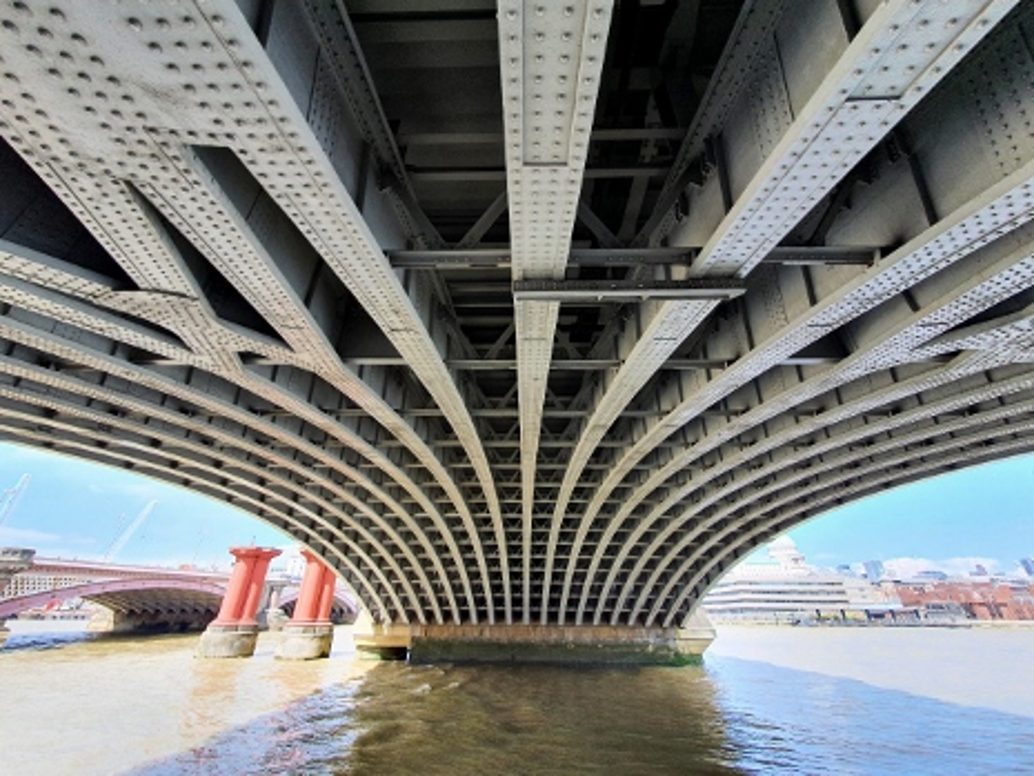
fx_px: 388
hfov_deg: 106.2
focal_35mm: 13
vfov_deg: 89.9
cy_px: 388
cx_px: 517
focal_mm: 1.8
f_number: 2.2
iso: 50
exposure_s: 1/166
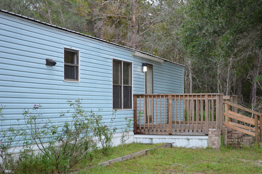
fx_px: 523
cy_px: 87
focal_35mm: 72
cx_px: 131
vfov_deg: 18.8
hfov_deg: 28.1
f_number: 5.3
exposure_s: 1/125
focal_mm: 48
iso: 400
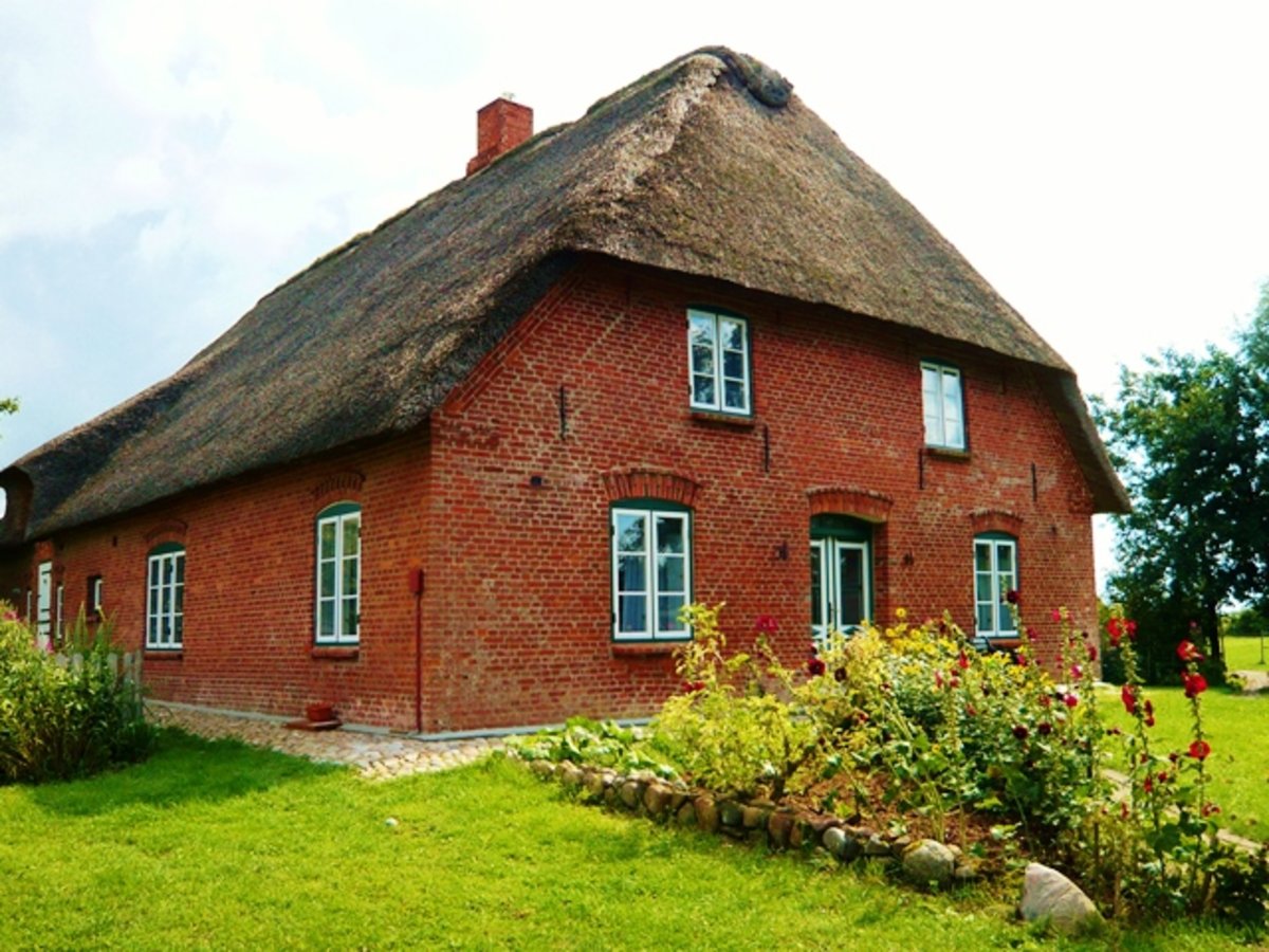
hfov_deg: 56.8
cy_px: 476
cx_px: 634
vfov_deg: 44.2
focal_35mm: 32
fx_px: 1173
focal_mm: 5.2
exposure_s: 1/640
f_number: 3
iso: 100
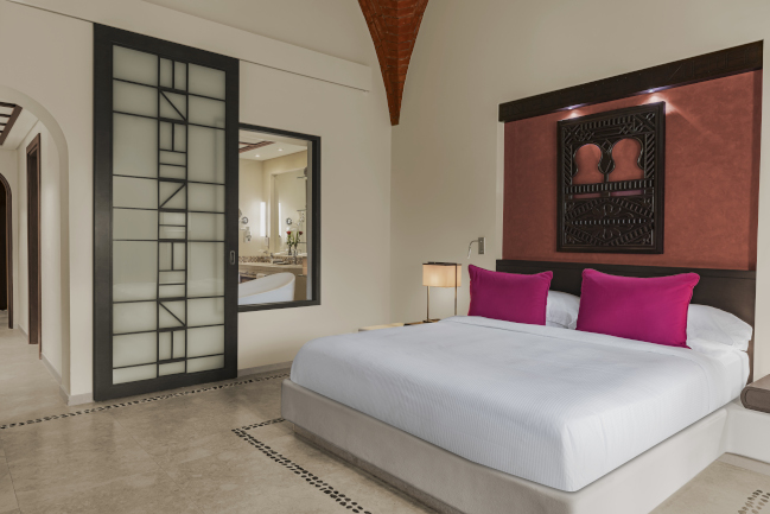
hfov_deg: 73.7
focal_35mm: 24
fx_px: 513
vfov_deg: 53.2
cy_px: 257
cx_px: 385
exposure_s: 1/1.67
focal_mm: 24
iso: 200
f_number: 11
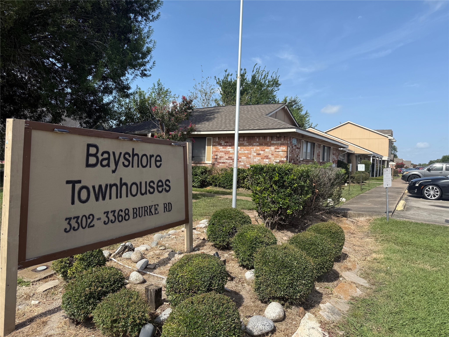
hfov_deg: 71.6
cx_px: 224
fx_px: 311
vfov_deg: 56.8
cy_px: 168
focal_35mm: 24
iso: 80
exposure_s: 1/3425
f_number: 1.78
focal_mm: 6.76
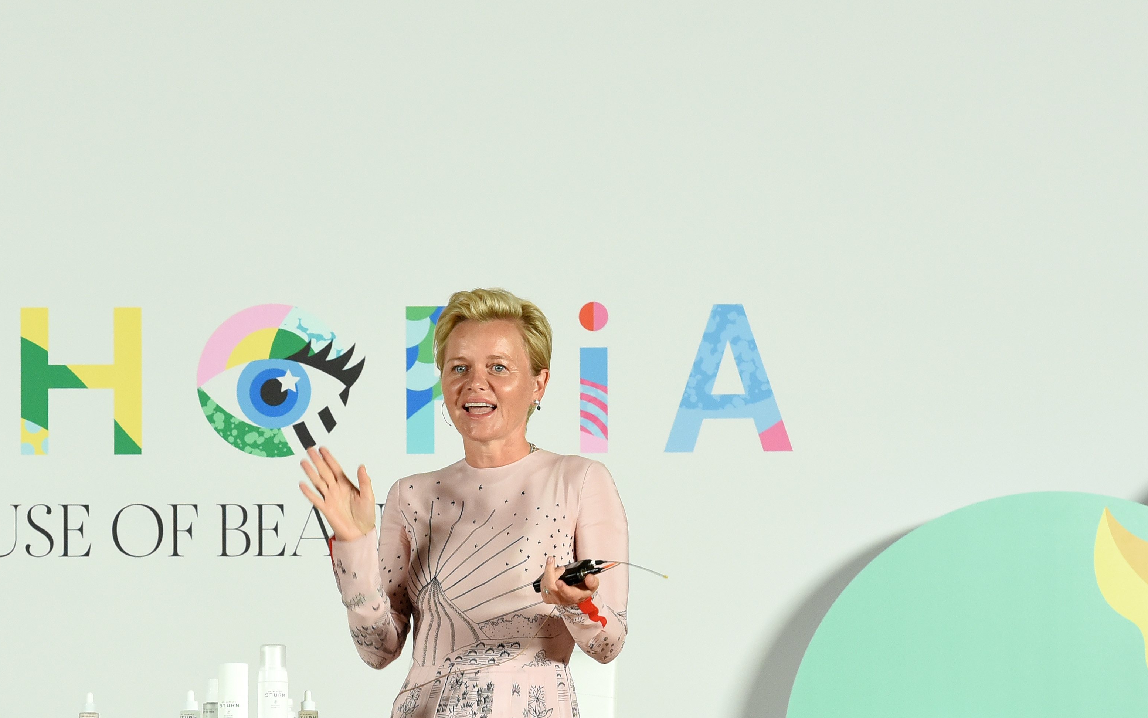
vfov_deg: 5.1
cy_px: 613
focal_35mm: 256
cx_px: 211
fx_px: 8010
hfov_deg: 8.2
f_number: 5.6
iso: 2000
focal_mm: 130
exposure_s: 1/125
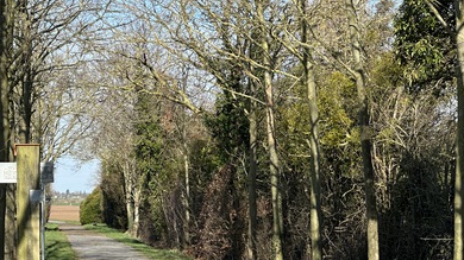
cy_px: 230
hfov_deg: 16.6
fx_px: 1586
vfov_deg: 9.4
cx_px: 170
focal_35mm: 129
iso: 32
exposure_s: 1/447
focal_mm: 9
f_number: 2.8
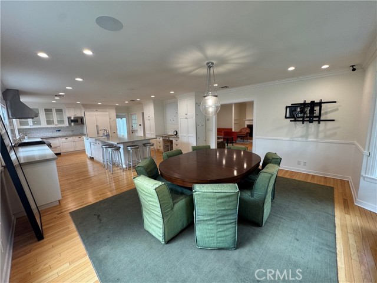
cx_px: 188
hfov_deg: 102.1
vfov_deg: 85.7
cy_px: 142
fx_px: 152
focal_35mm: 14
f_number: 2.2
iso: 125
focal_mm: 2.22
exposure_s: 1/120
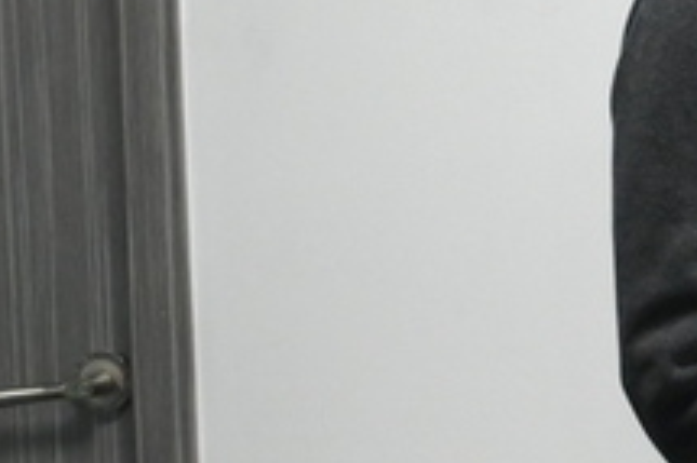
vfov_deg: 8.8
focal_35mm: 155
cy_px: 206
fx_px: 2999
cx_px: 1426
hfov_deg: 11.8
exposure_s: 1/500
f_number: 4.5
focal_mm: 37
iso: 8000
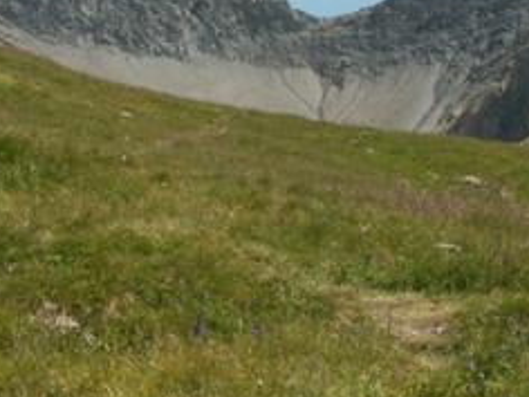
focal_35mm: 95
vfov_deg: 15.5
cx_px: 179
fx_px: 1452
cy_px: 119
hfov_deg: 20.6
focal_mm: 5.86
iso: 50
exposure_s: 1/200
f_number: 6.3
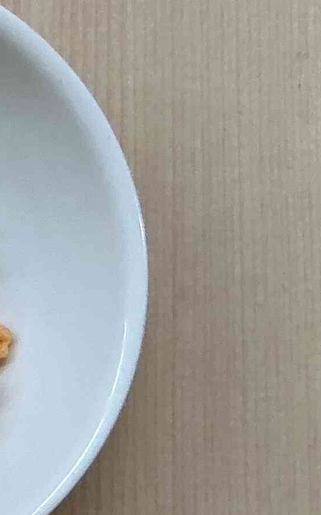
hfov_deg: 8.0
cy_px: 368
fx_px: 1947
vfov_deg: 15.0
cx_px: -658
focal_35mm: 139
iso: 40
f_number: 1.8
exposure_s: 1/60
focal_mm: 3
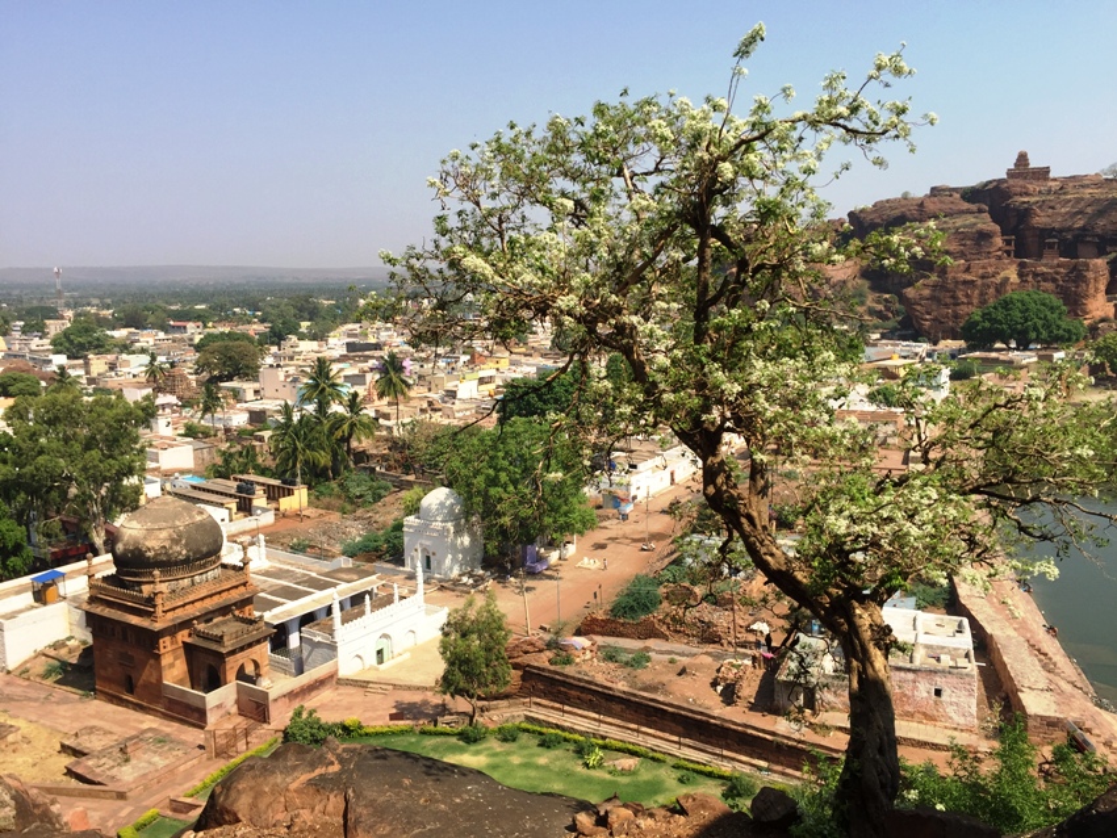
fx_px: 936
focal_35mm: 29
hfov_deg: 61.6
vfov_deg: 48.2
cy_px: 419
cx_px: 558
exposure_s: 1/1883
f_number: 2.2
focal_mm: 4.15
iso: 32
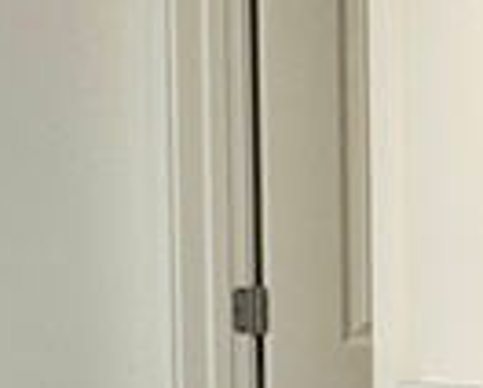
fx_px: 1518
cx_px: 1153
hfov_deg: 13.4
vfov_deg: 14.4
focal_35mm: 106
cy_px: 351
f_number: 2.2
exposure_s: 1/120
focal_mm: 2.22
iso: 64
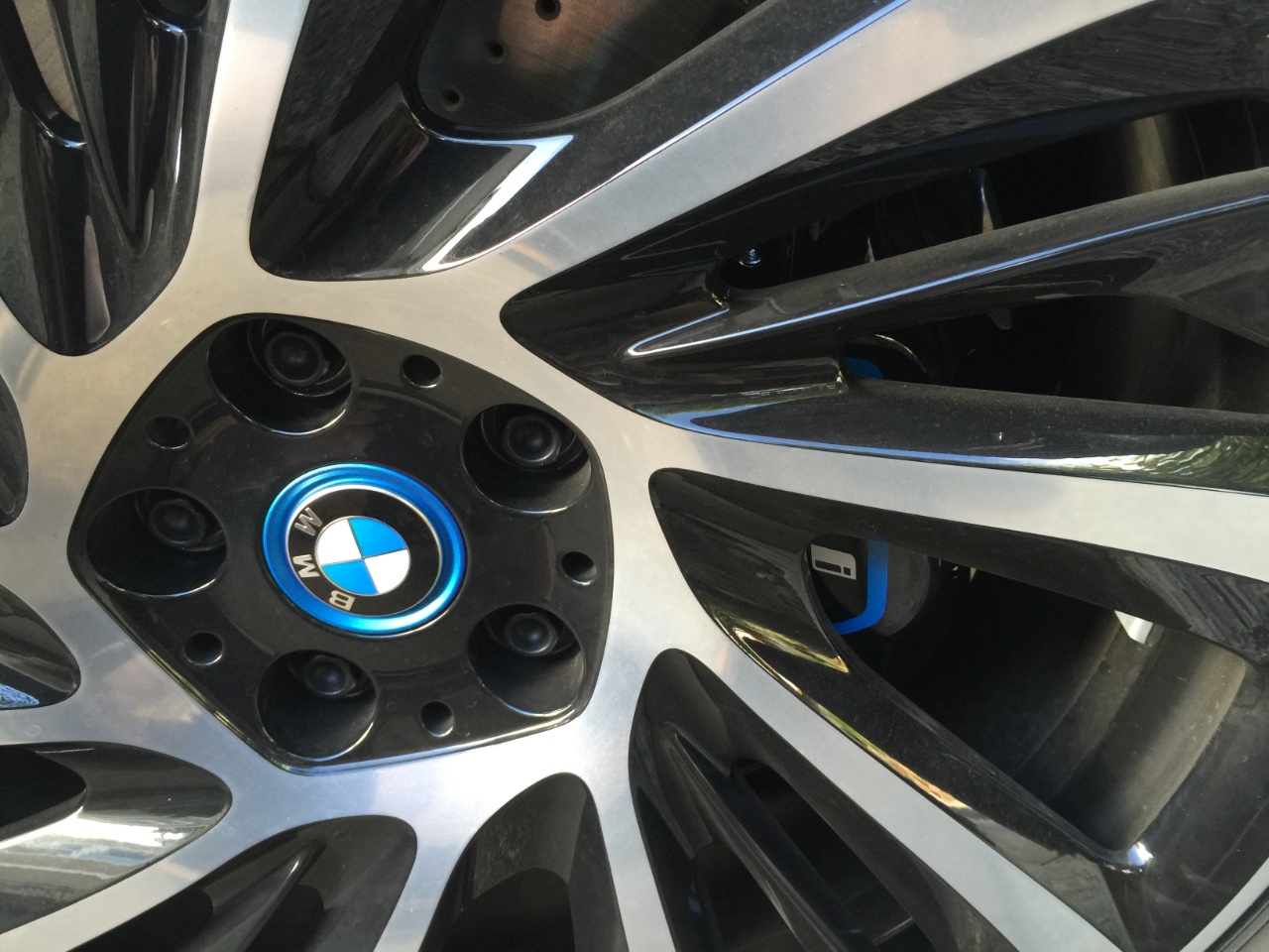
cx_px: 634
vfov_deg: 48.2
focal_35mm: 29
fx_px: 1063
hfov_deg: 61.7
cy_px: 476
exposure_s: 1/30
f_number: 2.2
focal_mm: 4.15
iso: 40
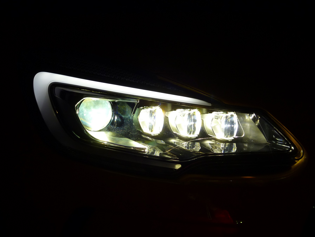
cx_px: 158
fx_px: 437
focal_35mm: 48
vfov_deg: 30.3
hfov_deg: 39.7
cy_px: 118
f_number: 4
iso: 160
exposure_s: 1/80
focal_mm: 8.6
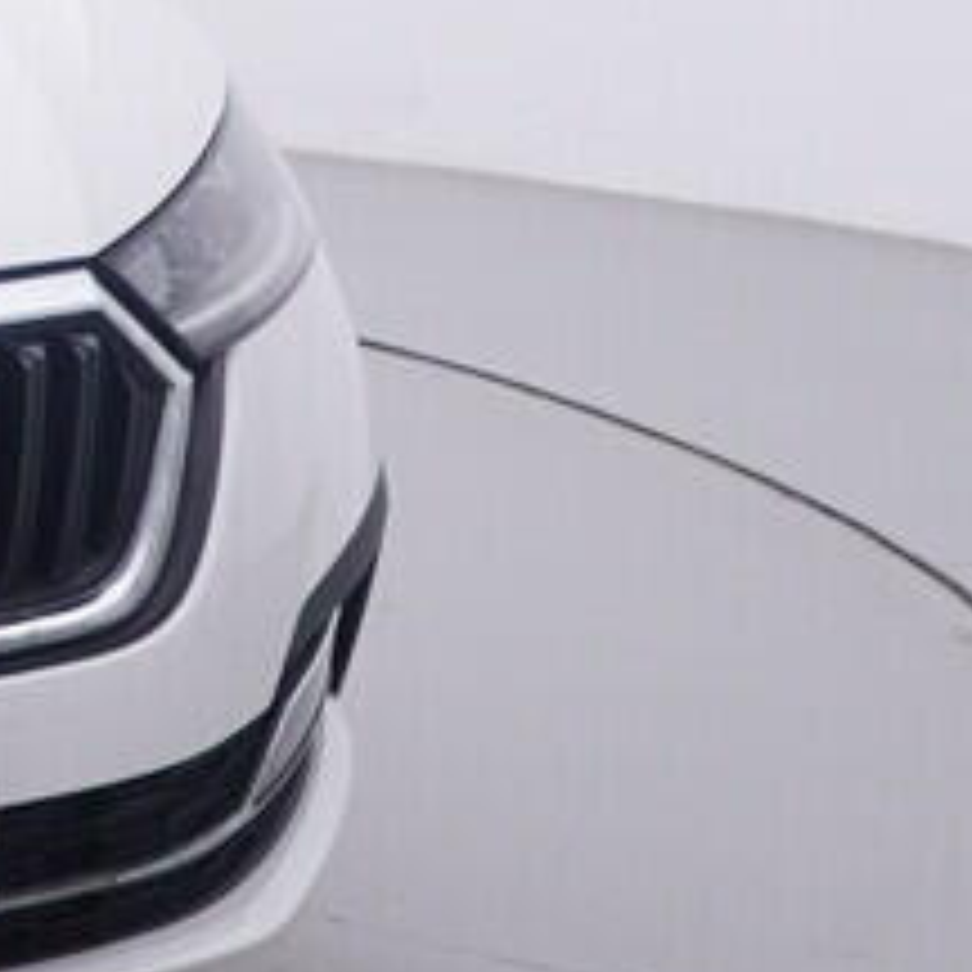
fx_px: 4061
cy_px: -9
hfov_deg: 11.4
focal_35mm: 128
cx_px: -1359
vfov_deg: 13.5
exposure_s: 1/80
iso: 200
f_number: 5
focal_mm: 15
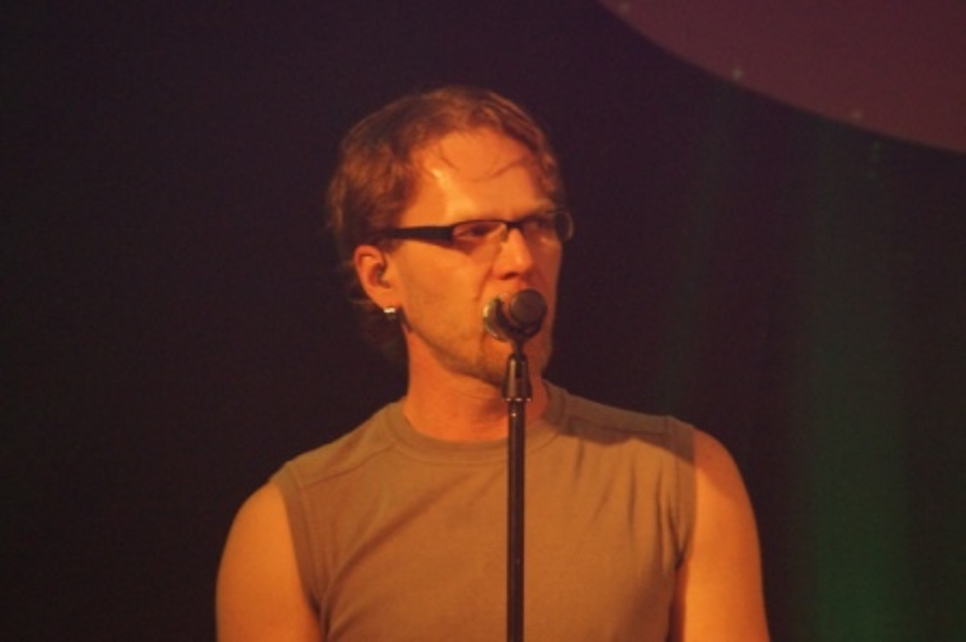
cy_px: 321
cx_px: 483
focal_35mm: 450
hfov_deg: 4.6
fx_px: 12066
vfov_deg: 3.1
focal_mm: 300
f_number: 6.3
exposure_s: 1/30
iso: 3200
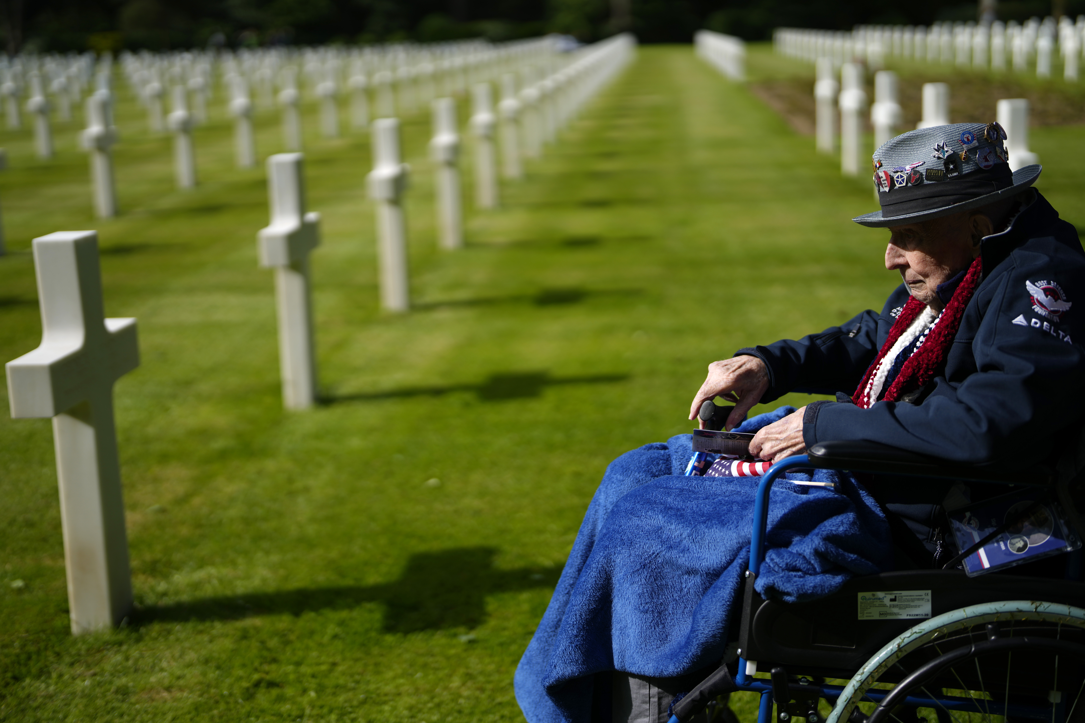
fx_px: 1507
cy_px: 362
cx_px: 542
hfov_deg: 39.6
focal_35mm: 50
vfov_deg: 27.0
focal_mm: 50
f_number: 1.2
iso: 50
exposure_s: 1/6400
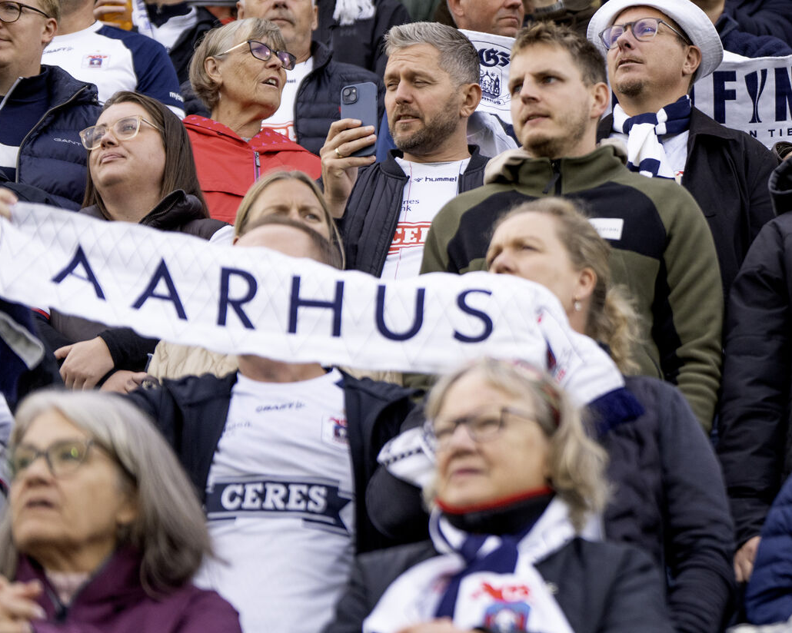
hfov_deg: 10.5
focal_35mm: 182
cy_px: 221
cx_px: 720
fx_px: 4266
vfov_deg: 8.5
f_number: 2.8
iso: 1000
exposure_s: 1/2000
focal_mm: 104
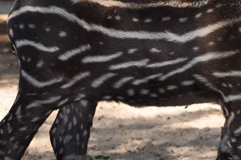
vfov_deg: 4.2
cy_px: 68
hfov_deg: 6.4
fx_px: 2159
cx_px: 207
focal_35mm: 323
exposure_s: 1/200
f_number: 6.3
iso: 200
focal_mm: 92
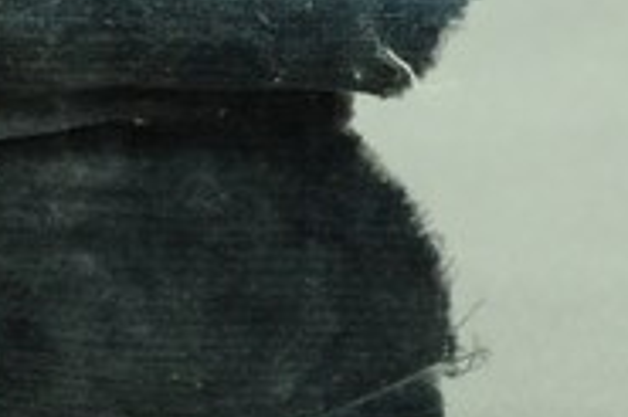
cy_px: 102
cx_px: -156
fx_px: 5438
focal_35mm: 312
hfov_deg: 6.6
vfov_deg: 4.4
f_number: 10
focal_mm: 60
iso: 1000
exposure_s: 1/6
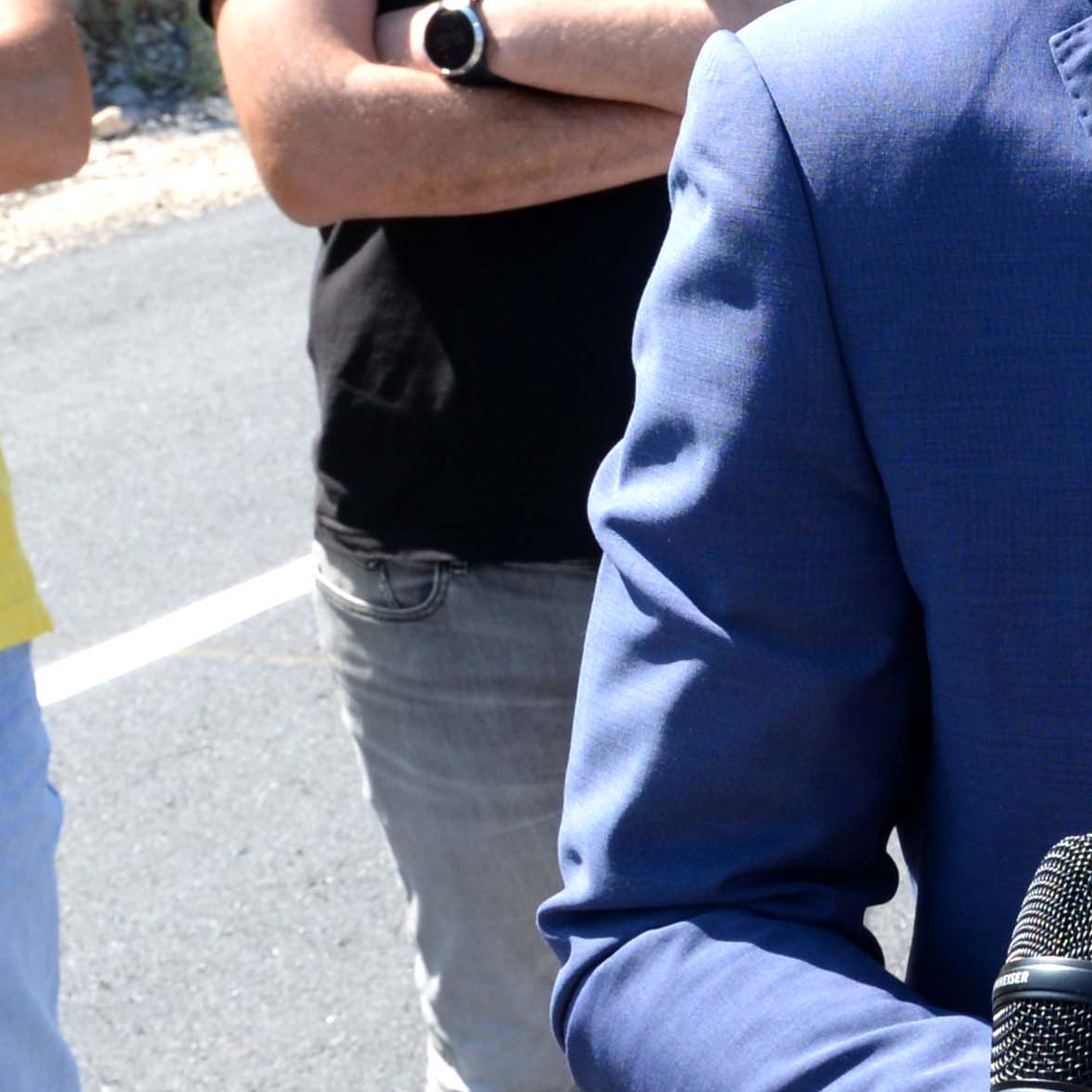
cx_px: 1593
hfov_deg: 15.5
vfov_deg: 16.6
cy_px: 160
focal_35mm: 104
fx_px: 3712
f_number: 11
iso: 500
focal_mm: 24
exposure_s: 1/250
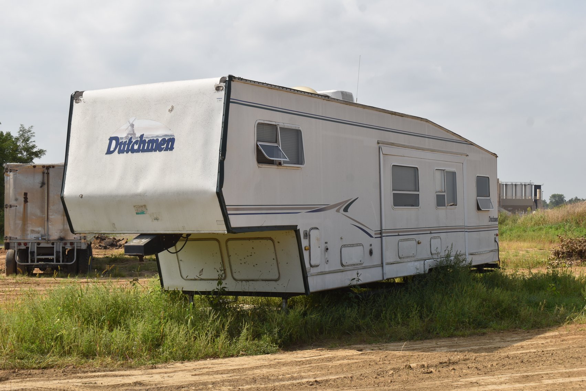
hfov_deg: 35.1
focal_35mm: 57
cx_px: 293
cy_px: 196
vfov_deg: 23.8
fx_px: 928
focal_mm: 38
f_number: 11
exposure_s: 1/200
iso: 100
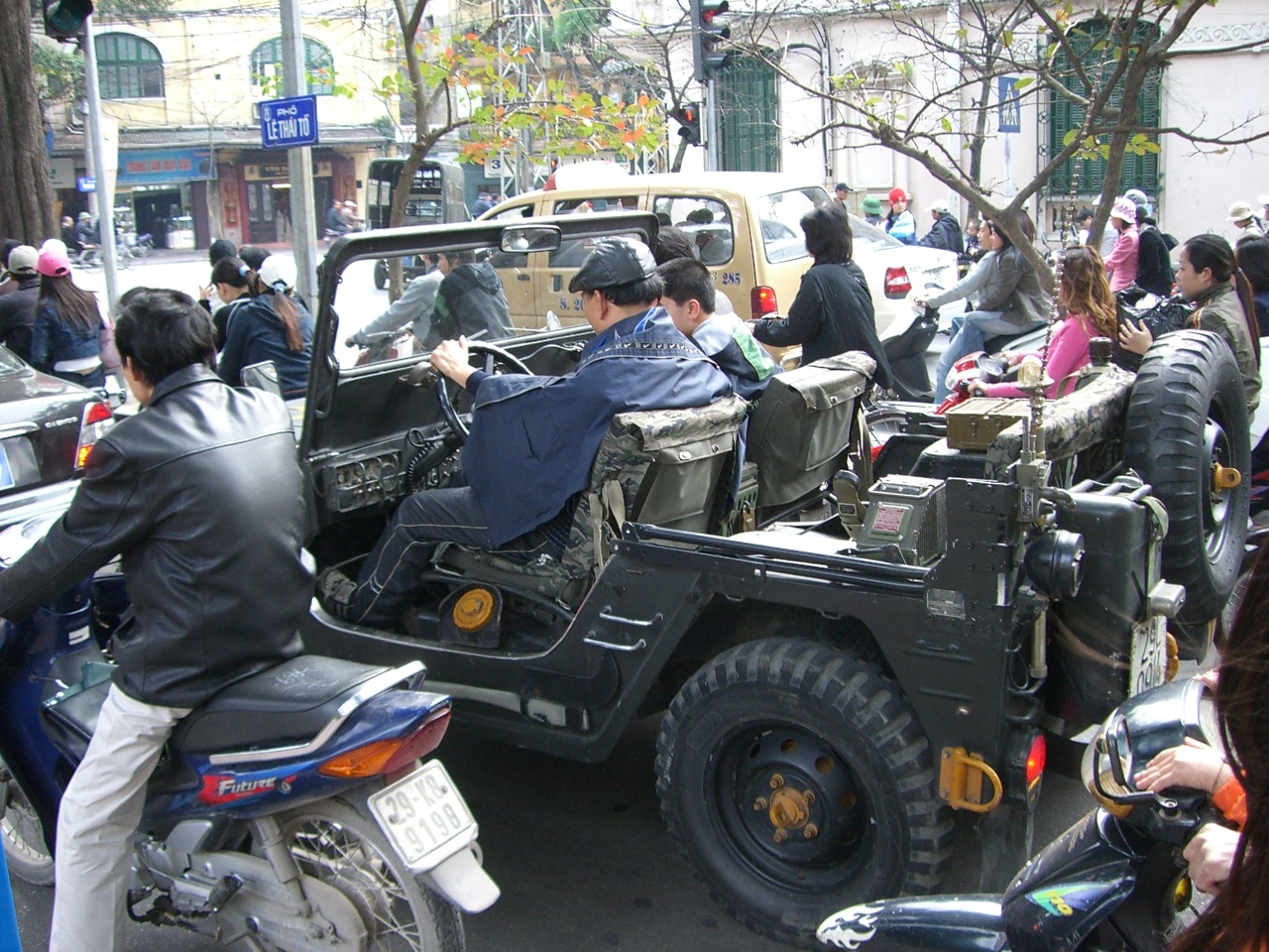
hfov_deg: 49.0
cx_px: 634
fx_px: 1393
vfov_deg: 37.7
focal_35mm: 38
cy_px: 476
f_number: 2.7
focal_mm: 6.2
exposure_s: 1/80
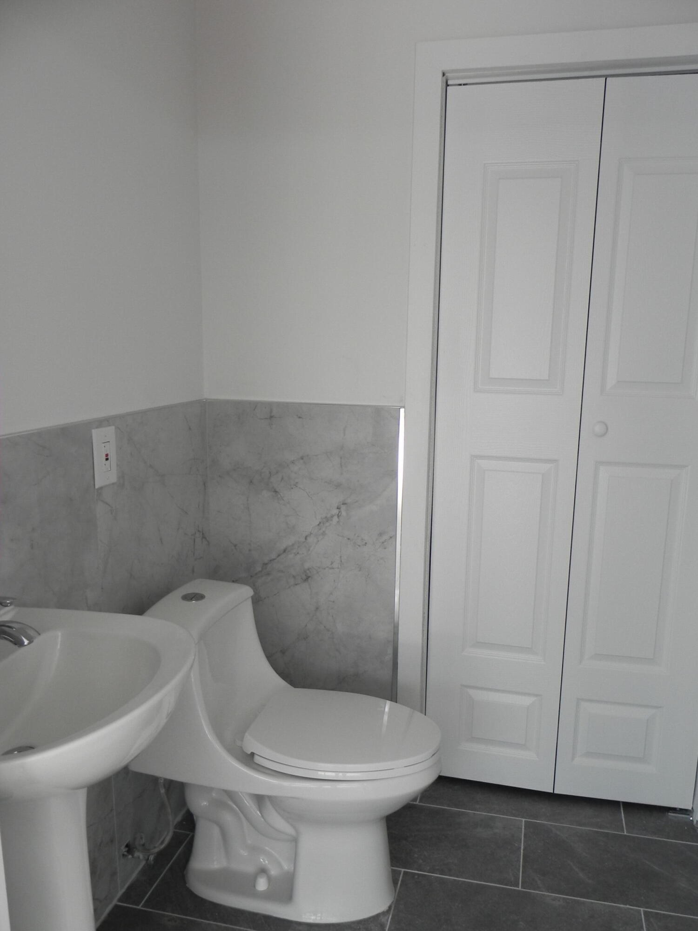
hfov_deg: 48.2
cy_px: 466
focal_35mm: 29
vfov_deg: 61.7
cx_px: 349
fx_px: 780
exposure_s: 1/71.6
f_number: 3.5
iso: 160
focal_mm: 5.2
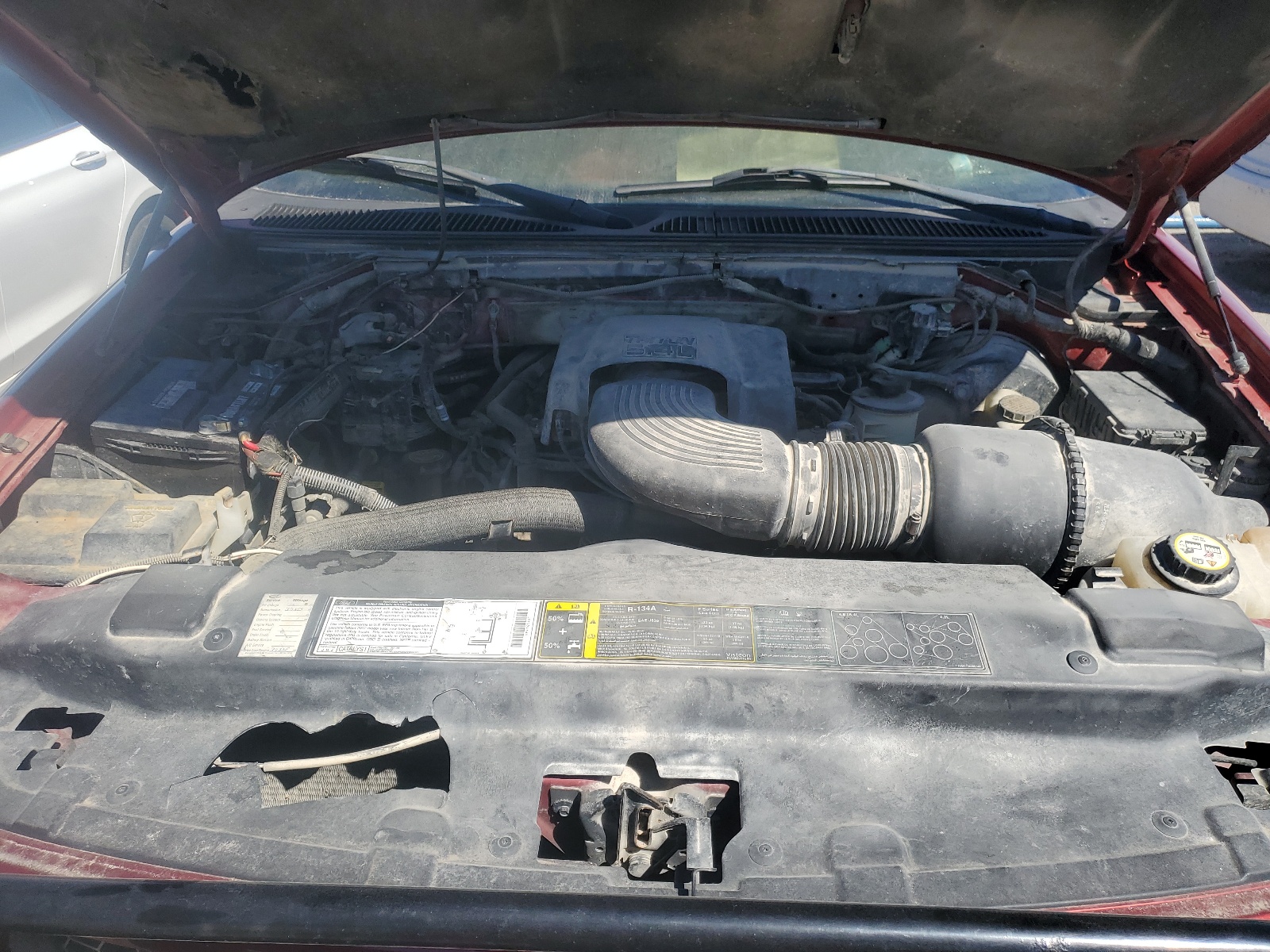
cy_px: 476
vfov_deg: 53.1
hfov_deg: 67.3
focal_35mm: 26
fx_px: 954
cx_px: 635
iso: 50
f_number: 1.5
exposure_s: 1/3333
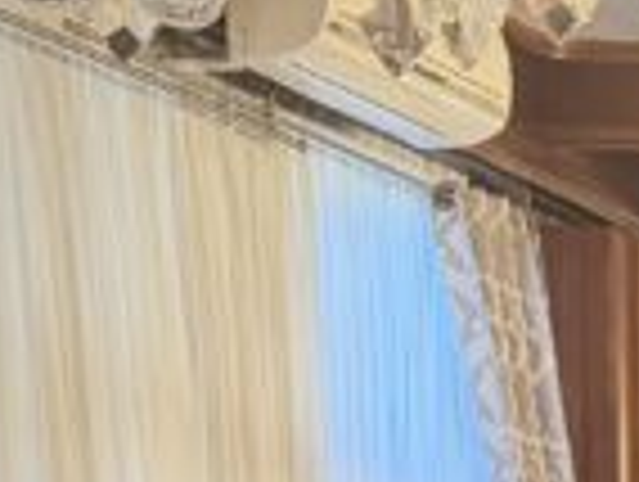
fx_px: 3199
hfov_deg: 9.8
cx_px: 1642
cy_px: 1180
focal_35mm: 173
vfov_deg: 7.9
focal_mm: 6.76
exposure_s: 1/60
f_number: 1.78
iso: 250
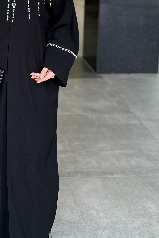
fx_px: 331
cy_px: 101
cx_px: 17
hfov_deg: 26.1
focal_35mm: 50
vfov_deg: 39.5
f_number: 1.78
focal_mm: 6.86
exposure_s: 1/210
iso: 64
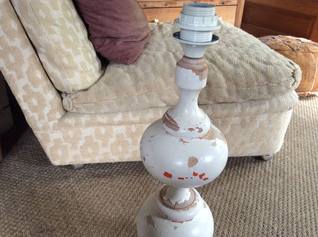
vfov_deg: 44.1
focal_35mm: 32
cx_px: 159
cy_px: 118
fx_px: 294
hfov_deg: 56.9
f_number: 2.4
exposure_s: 1/25
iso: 125
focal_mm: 3.3
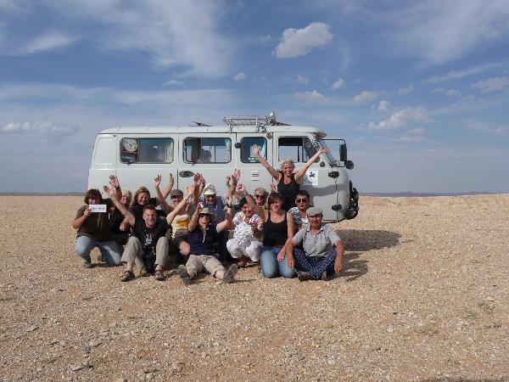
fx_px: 441
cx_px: 254
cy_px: 191
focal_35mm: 30
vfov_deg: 46.8
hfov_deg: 60.0
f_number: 8
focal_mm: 5
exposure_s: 1/320
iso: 100
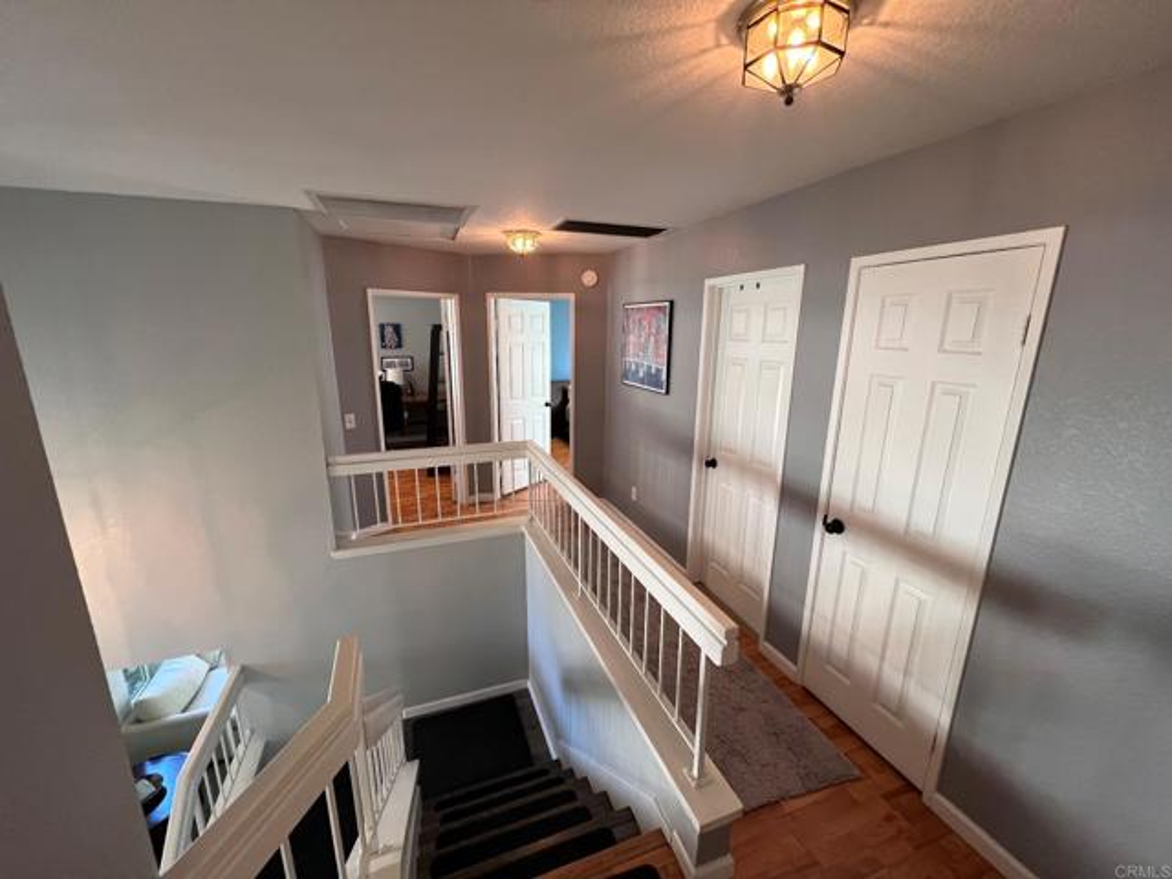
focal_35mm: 13
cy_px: 440
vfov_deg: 89.9
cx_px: 586
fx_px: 440
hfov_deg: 106.2
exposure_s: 1/60
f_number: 1.8
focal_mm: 1.57
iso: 250
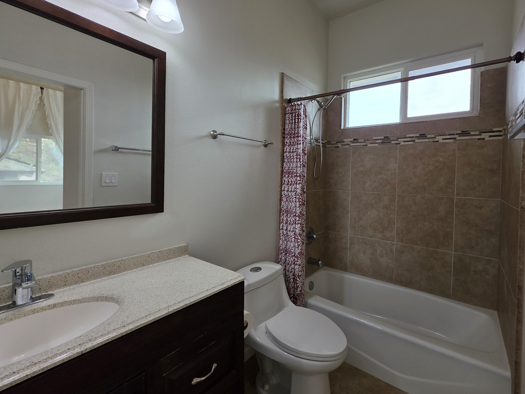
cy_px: 182
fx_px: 228
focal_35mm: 15
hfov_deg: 97.6
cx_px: 298
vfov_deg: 81.6
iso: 32
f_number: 1.9
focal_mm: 2.2
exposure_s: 1/120
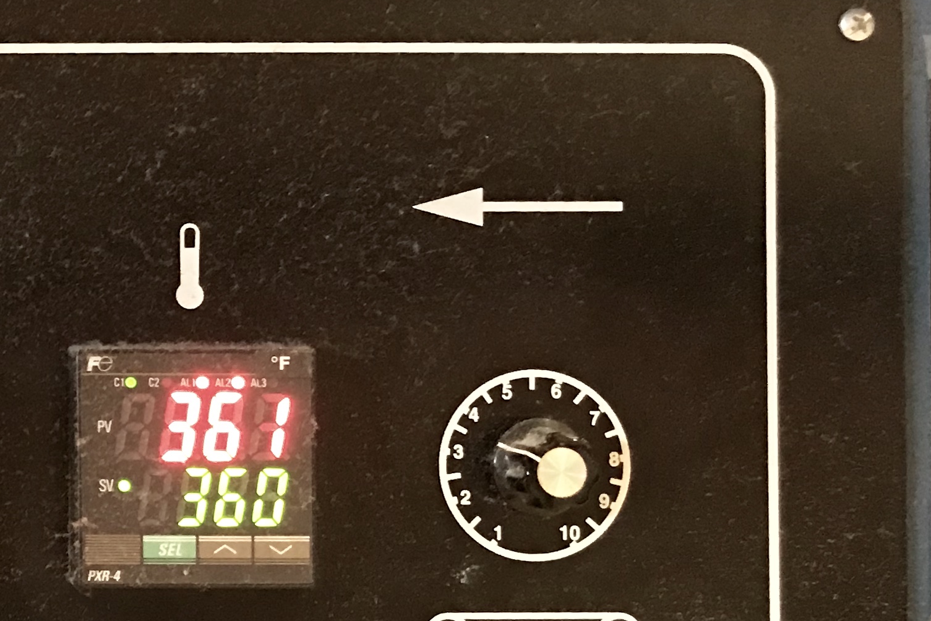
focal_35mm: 78
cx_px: -258
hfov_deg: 23.2
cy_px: 273
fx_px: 2017
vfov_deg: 17.5
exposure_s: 1/5
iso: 100
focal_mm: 3.99
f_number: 1.8
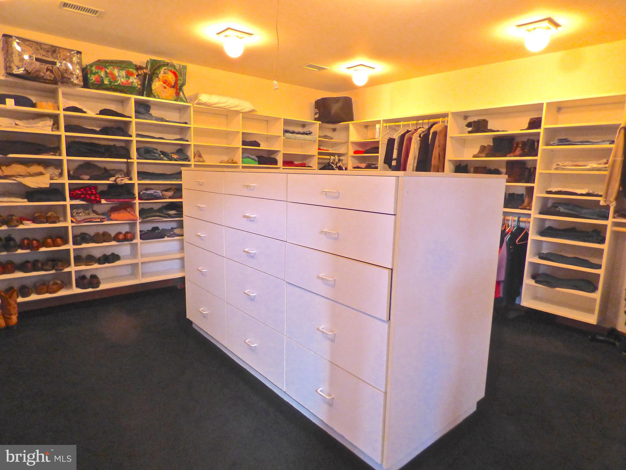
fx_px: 362
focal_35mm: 20
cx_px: 313
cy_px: 235
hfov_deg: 81.7
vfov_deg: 66.0
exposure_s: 1/15
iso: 400
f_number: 2.8
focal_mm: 3.58
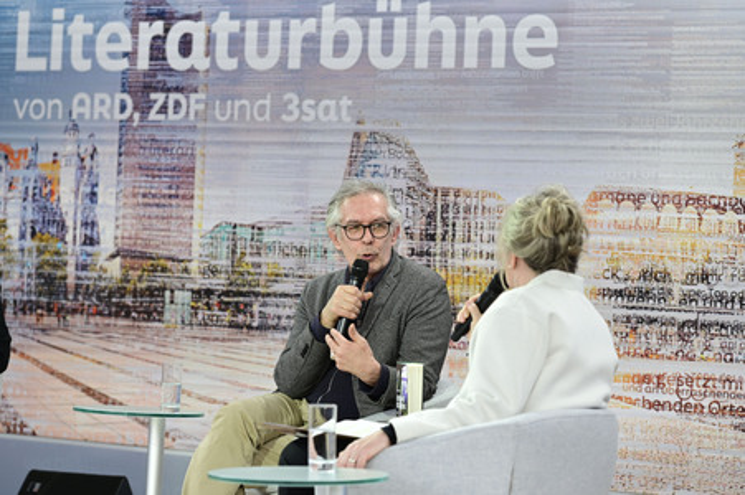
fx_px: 2792
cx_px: 372
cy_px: 248
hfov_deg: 15.2
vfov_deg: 10.1
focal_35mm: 135
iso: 640
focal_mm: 135
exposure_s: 1/320
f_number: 4
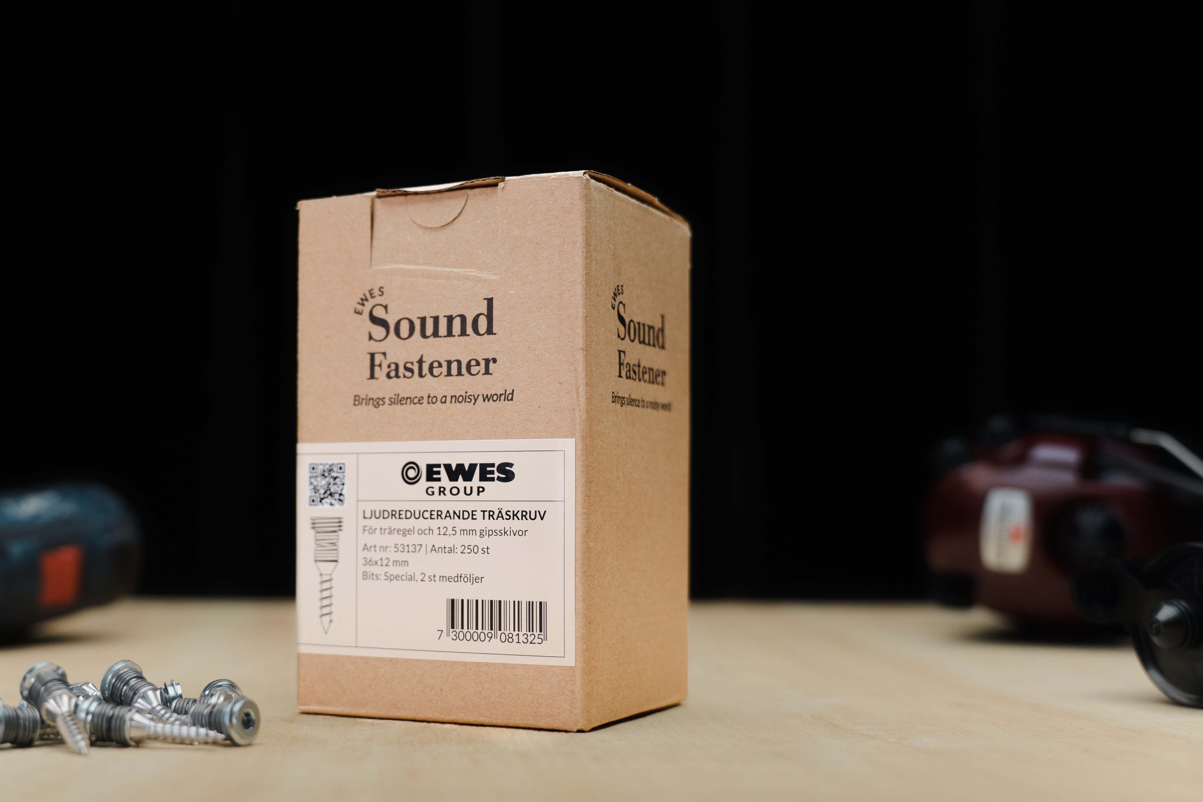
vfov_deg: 28.1
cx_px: 438
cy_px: 400
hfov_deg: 40.8
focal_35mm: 48
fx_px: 1604
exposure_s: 1/640
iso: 640
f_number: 2.8
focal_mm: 34
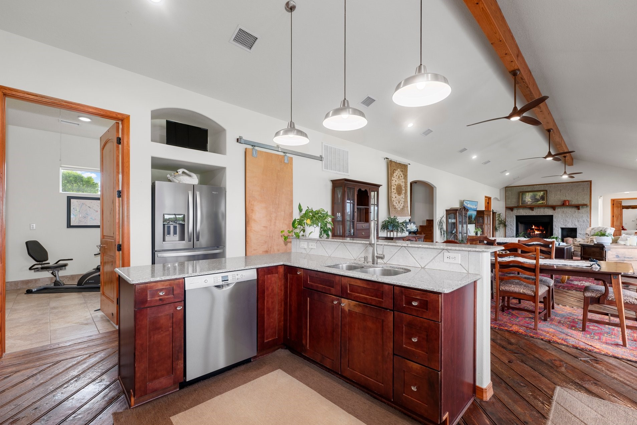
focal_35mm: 15
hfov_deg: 100.4
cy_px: 222
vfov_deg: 77.3
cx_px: 326
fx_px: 265
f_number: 7.1
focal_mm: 14
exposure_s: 1/2
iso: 320
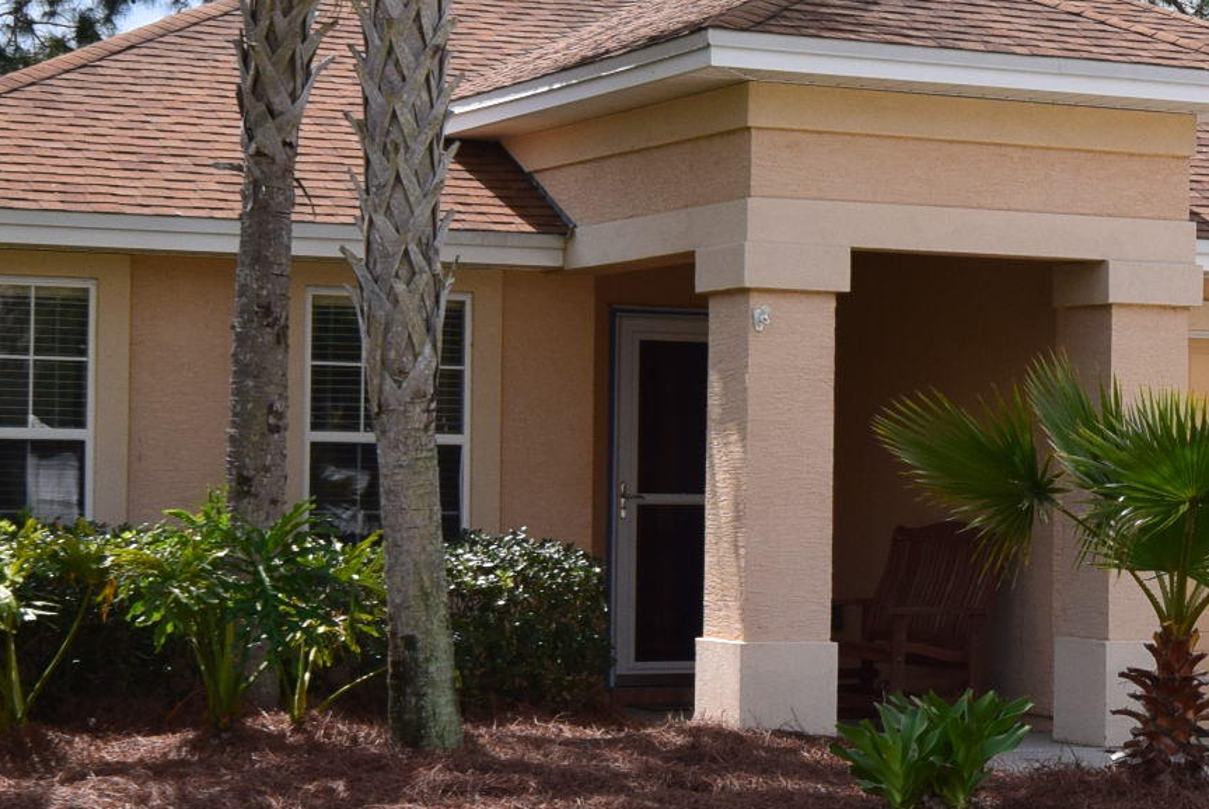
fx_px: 3496
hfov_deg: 19.4
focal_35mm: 104
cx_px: 990
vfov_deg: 13.2
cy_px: 436
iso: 250
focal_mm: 20
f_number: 11
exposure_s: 1/500
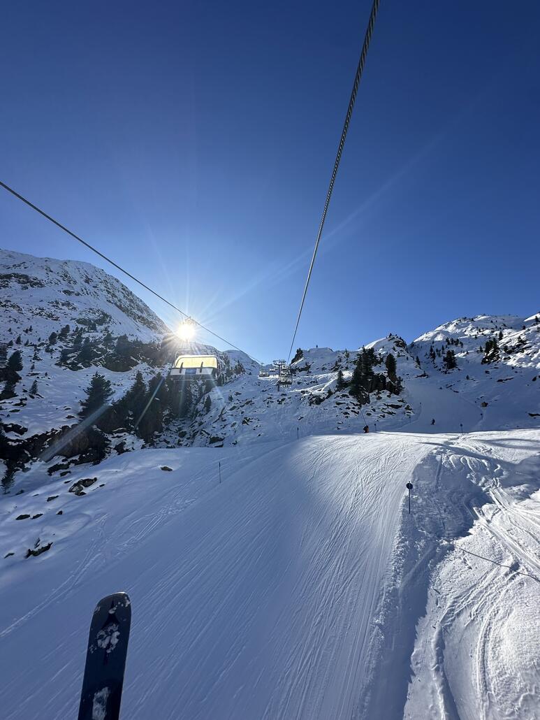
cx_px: 270
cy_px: 360
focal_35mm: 14
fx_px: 291
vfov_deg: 102.0
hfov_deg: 85.7
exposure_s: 1/4000
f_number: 2.2
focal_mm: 2.22
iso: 50
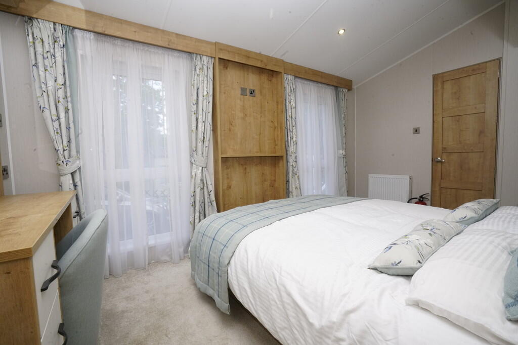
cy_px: 172
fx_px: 230
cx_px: 259
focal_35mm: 16
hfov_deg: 96.7
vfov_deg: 73.8
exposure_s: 1/60
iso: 2000
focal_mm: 16
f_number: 18
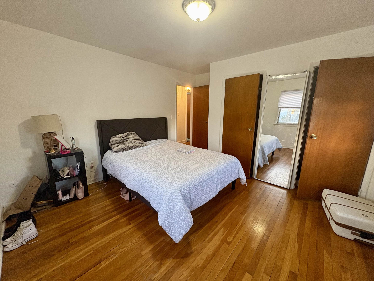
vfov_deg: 85.7
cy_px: 140
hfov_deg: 102.1
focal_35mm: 14
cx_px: 187
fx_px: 151
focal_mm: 2.22
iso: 250
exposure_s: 1/60
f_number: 2.2
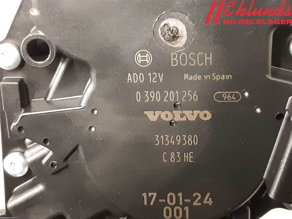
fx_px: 219
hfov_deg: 67.3
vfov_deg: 53.1
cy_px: 110
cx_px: 146
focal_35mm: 26
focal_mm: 3.93
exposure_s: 1/20
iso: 640
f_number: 1.7
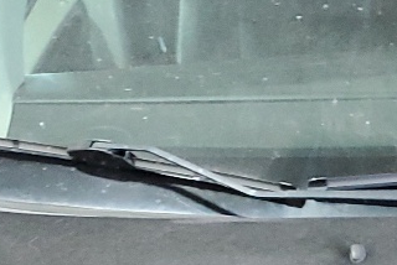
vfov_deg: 8.8
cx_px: 577
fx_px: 1490
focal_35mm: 135
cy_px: 736
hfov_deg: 14.3
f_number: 1.5
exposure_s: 1/60.2
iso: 229
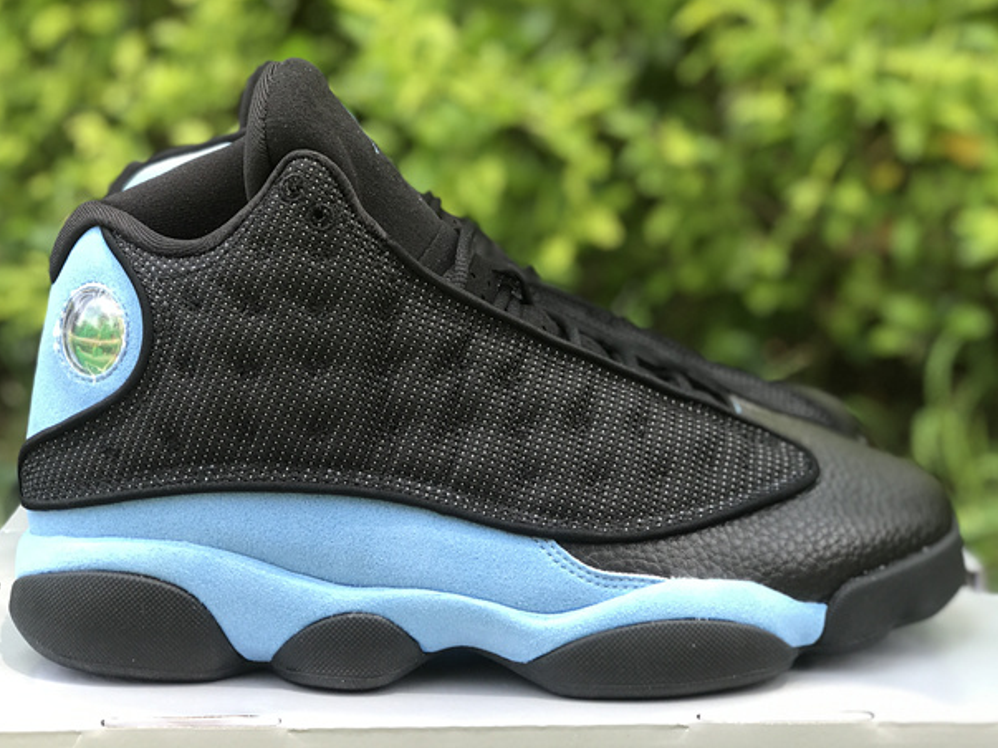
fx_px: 2018
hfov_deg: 27.8
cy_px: 373
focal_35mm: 70
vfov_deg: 21.0
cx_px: 485
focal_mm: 6.6
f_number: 2.8
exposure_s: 1/50
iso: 20
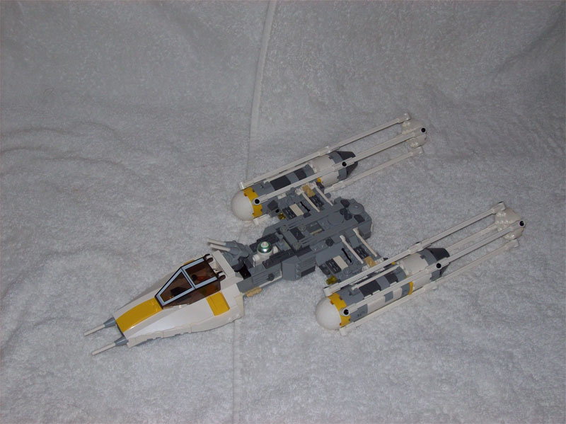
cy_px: 212
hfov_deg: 34.4
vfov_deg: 26.1
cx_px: 283
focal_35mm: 56
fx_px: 915
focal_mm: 9.4
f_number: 3.4
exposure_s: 1/84.5
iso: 80
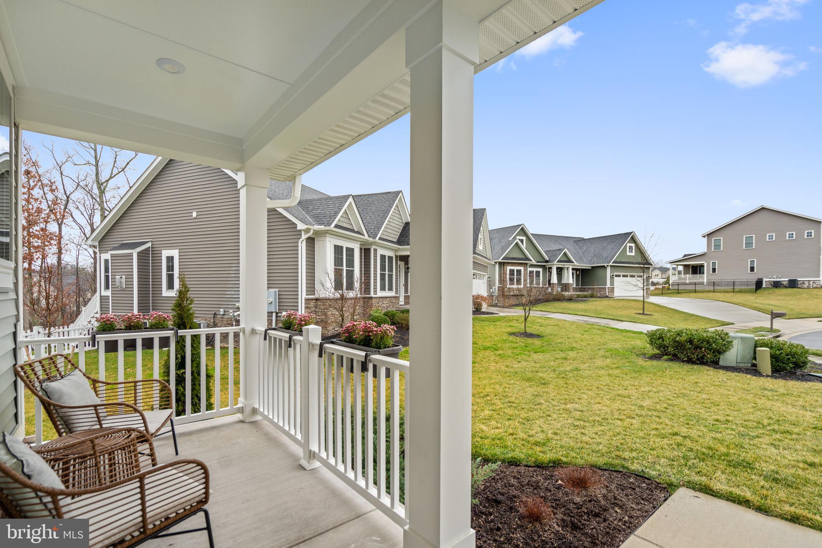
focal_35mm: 16
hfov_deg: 96.7
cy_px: 274
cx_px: 411
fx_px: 365
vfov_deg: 73.7
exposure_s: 1/640
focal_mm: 16
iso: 320
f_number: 4
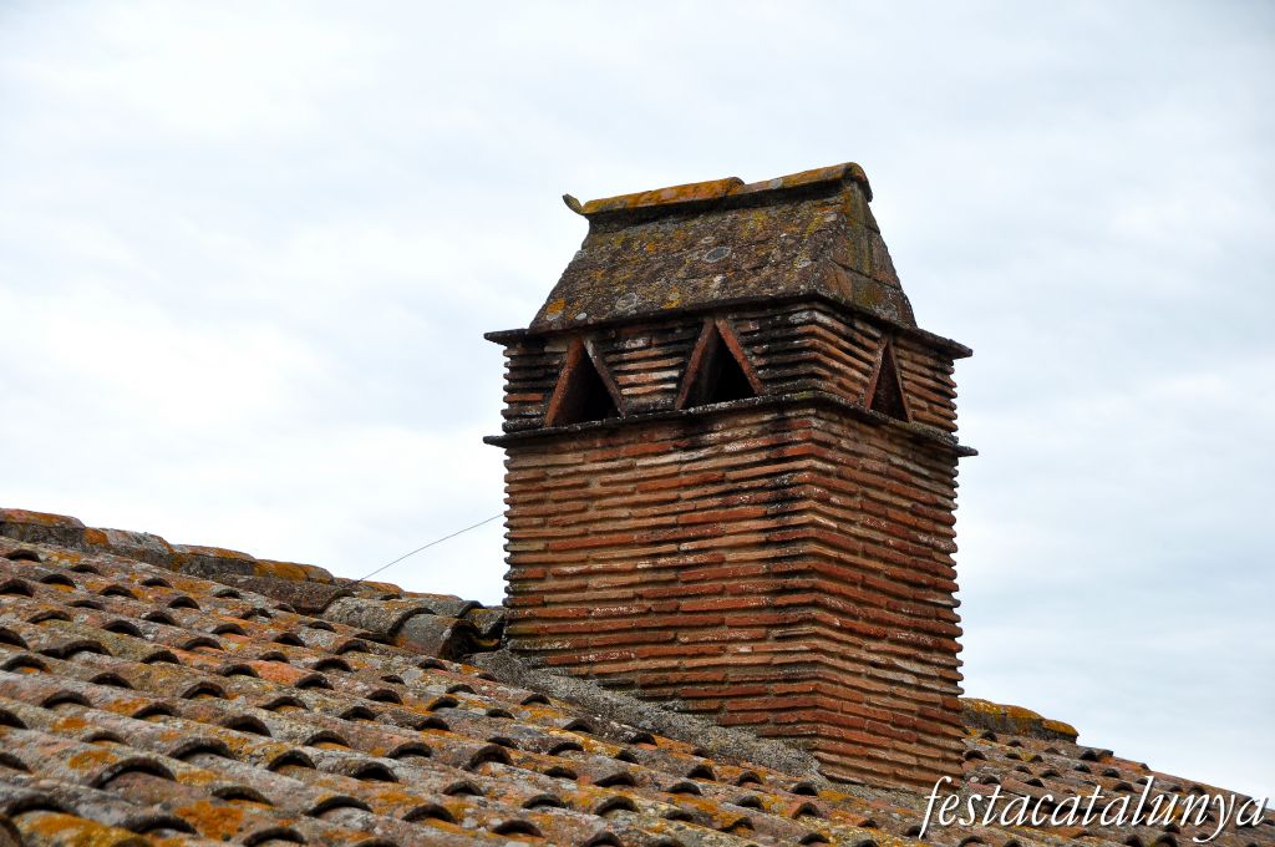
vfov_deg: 12.1
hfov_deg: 18.2
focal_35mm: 112
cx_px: 638
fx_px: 3979
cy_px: 424
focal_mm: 75
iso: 500
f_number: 5.6
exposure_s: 1/500
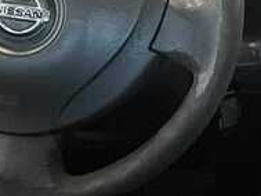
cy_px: 64
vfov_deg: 12.0
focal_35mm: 124
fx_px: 936
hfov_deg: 14.9
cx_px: 373
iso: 500
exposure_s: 1/33
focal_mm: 4.2
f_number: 1.6
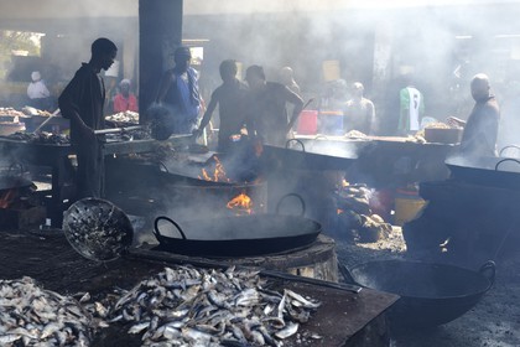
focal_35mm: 50
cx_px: 260
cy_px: 174
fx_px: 722
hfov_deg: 39.6
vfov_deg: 27.0
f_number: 8
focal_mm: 50
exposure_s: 1/125
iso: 400
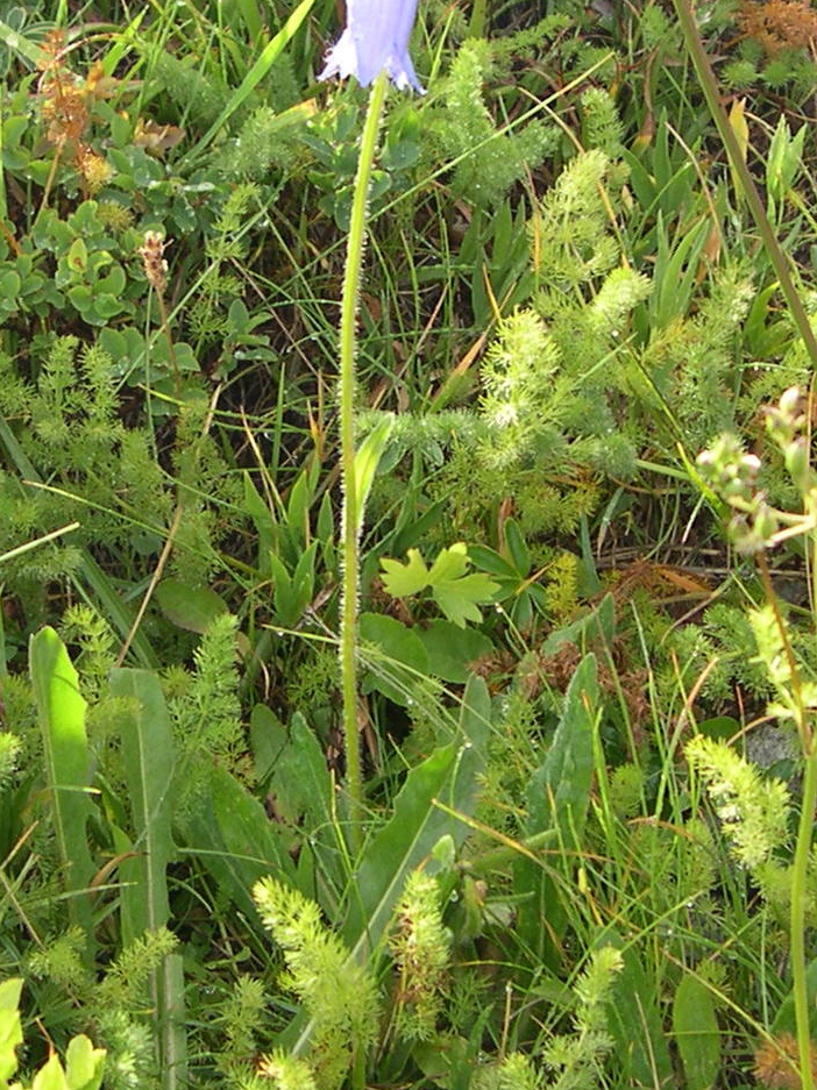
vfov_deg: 29.6
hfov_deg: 22.6
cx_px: 474
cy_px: 334
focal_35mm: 65
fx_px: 2047
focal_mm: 8
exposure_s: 1/241
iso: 100
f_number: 2.8
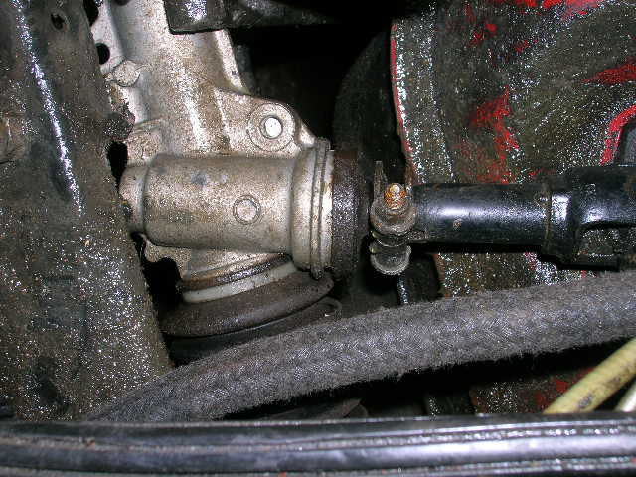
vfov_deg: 31.5
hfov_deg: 41.2
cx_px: 318
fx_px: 845
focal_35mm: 46
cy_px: 238
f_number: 5.4
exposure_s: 1/60.1
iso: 50
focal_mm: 7.7
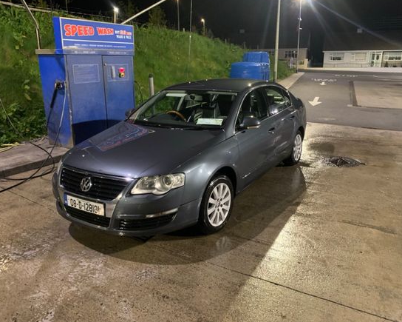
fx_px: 333
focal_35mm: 28
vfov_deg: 51.5
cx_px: 205
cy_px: 156
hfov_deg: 62.2
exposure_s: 1/25
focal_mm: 4.25
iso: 640
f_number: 1.8
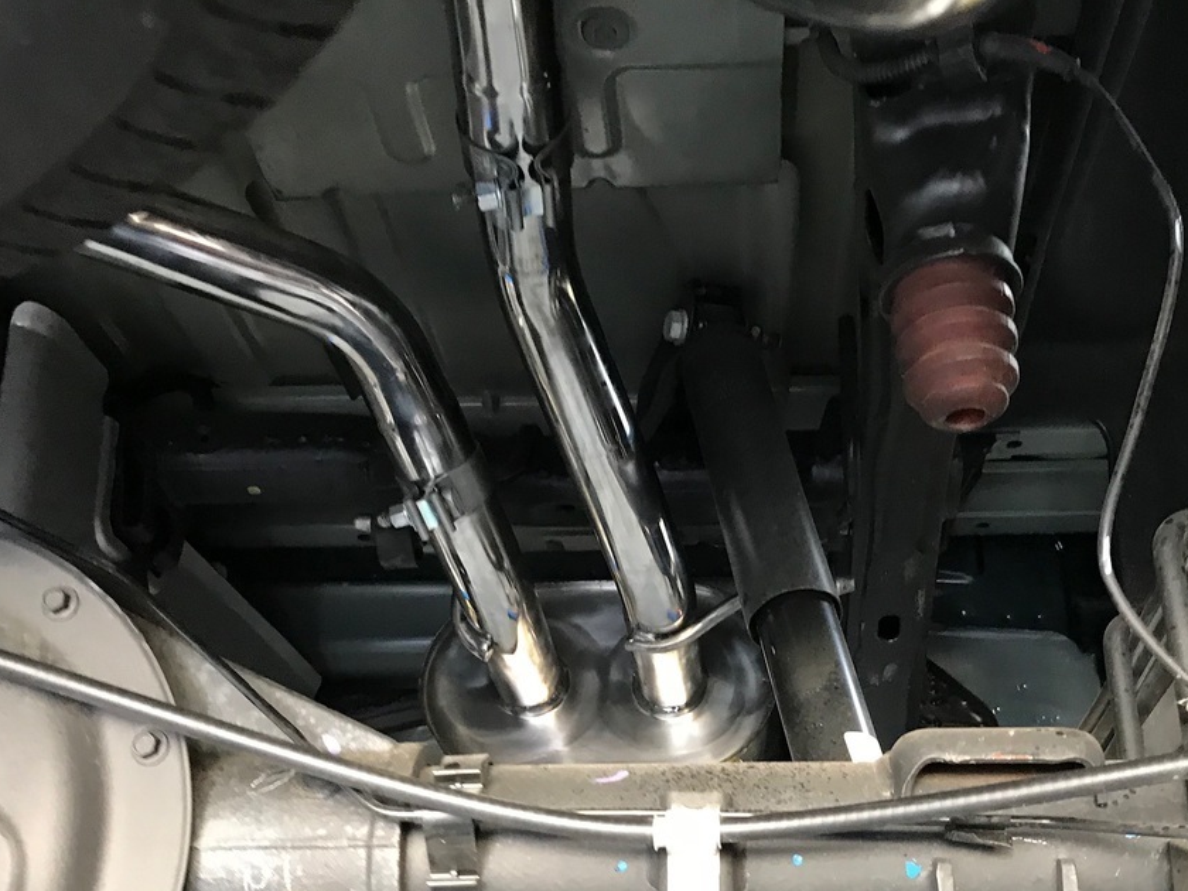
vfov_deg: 35.4
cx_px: 686
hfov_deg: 46.6
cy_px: 634
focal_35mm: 40
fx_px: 1373
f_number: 1.8
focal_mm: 3.99
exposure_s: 1/15
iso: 64
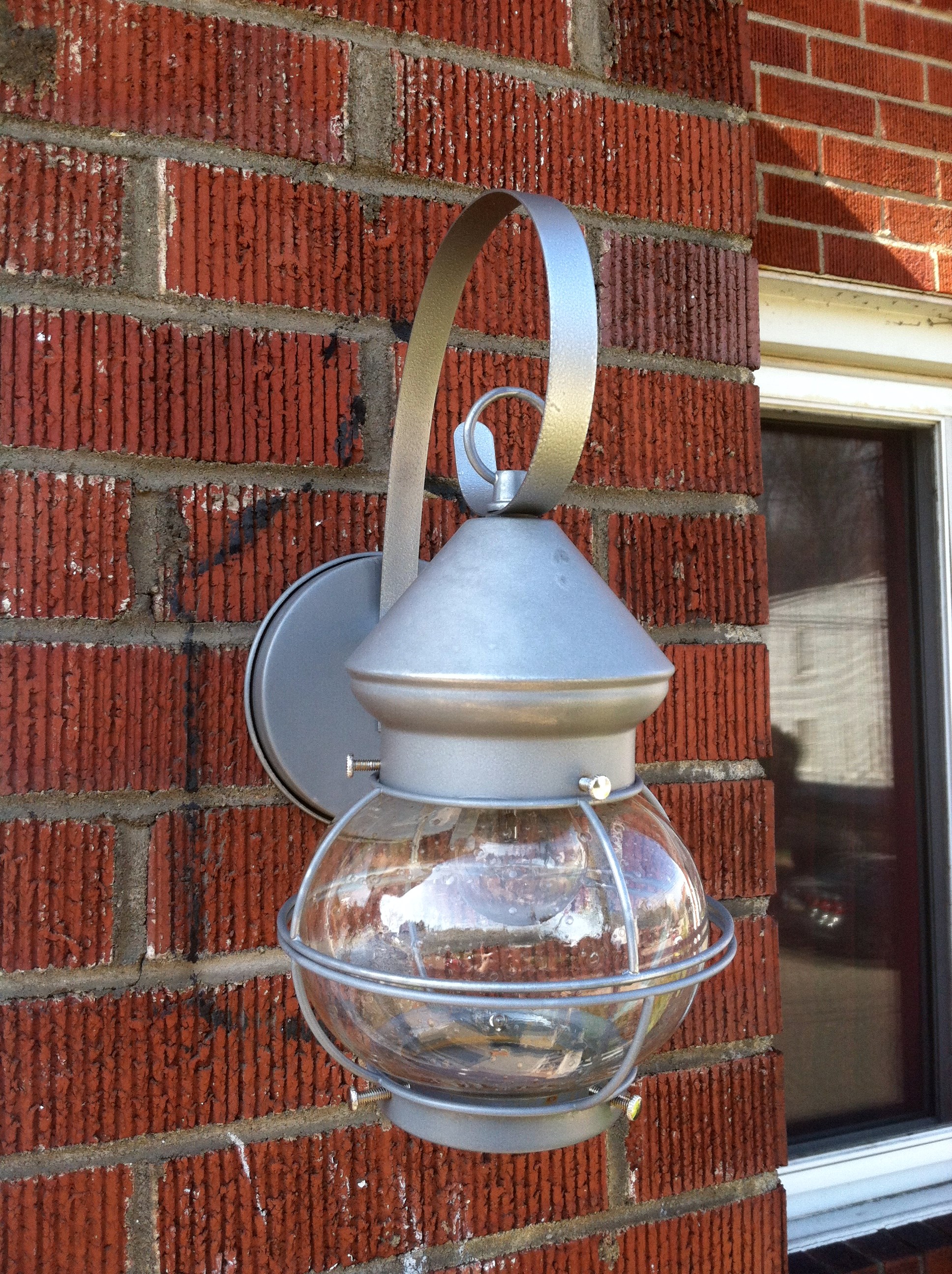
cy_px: 637
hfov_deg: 40.6
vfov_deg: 52.7
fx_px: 1287
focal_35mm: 35
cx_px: 476
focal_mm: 3.85
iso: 80
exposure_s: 1/156
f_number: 2.8
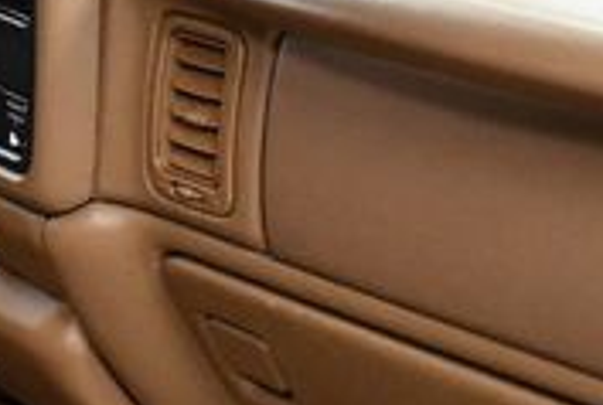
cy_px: 80
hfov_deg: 15.3
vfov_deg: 10.6
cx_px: -48
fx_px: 2183
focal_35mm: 130
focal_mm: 18
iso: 2800
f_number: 3.5
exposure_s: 1/125
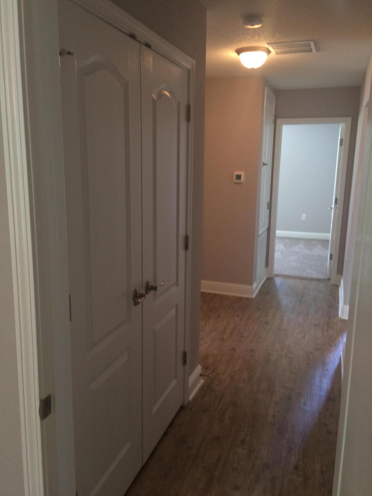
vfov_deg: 61.7
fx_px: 416
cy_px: 248
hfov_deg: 48.2
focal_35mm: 29
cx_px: 186
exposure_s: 1/30
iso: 125
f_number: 2.2
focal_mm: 4.15
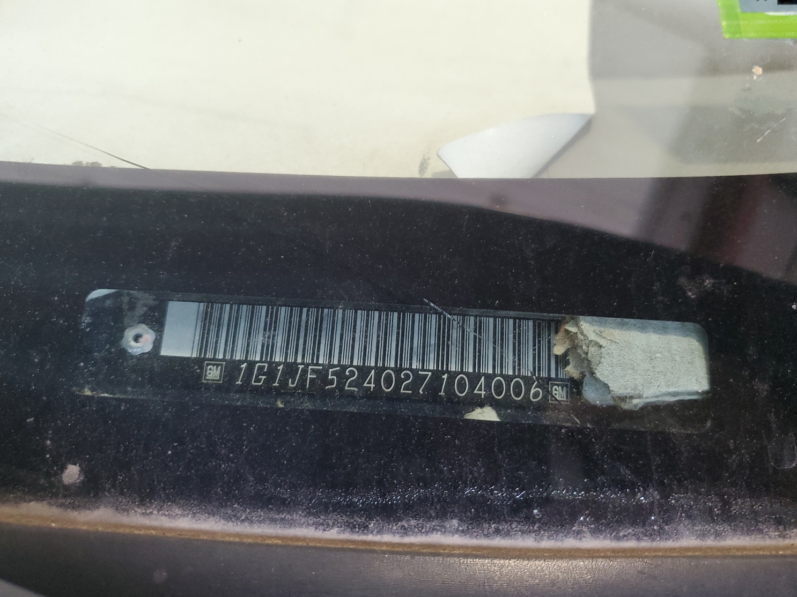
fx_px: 645
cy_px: 304
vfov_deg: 49.7
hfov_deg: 63.5
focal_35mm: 28
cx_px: 398
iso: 114
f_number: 1.5
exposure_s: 1/60.2
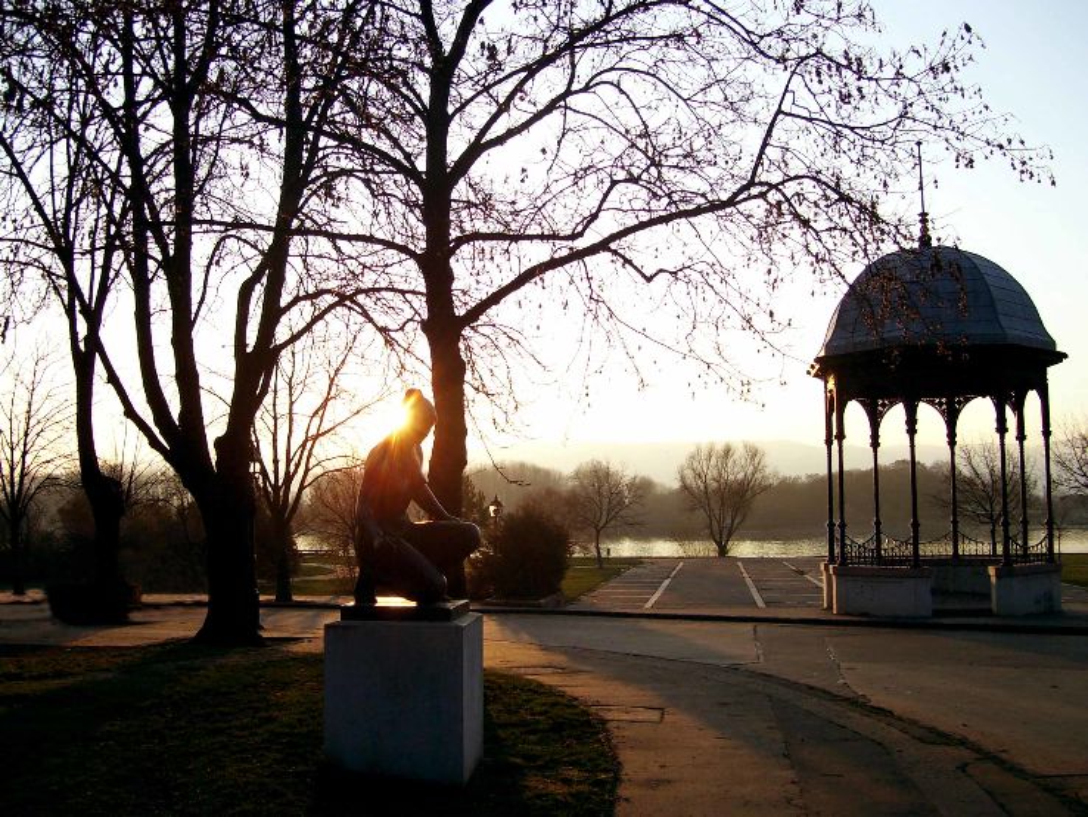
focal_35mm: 36
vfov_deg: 39.7
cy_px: 408
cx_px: 544
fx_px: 1132
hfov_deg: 51.3
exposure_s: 1/500
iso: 80
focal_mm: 6
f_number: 2.7
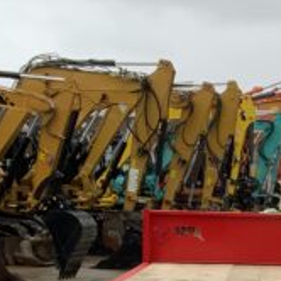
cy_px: 399
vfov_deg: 10.7
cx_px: 384
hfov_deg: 10.8
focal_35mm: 158
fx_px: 1451
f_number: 1.8
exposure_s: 1/378
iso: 16
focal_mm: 3
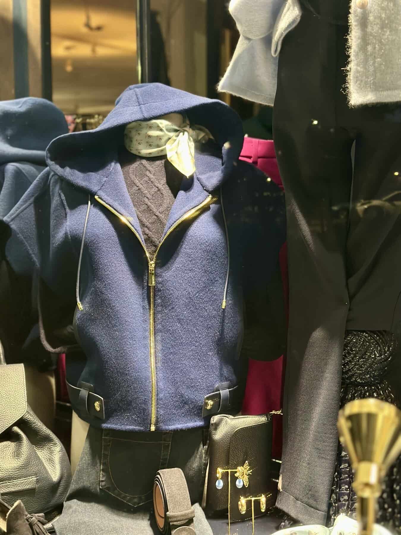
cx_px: 200
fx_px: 741
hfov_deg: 30.3
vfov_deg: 39.7
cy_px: 268
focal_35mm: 48
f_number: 1.78
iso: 640
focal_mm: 6.86
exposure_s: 1/25
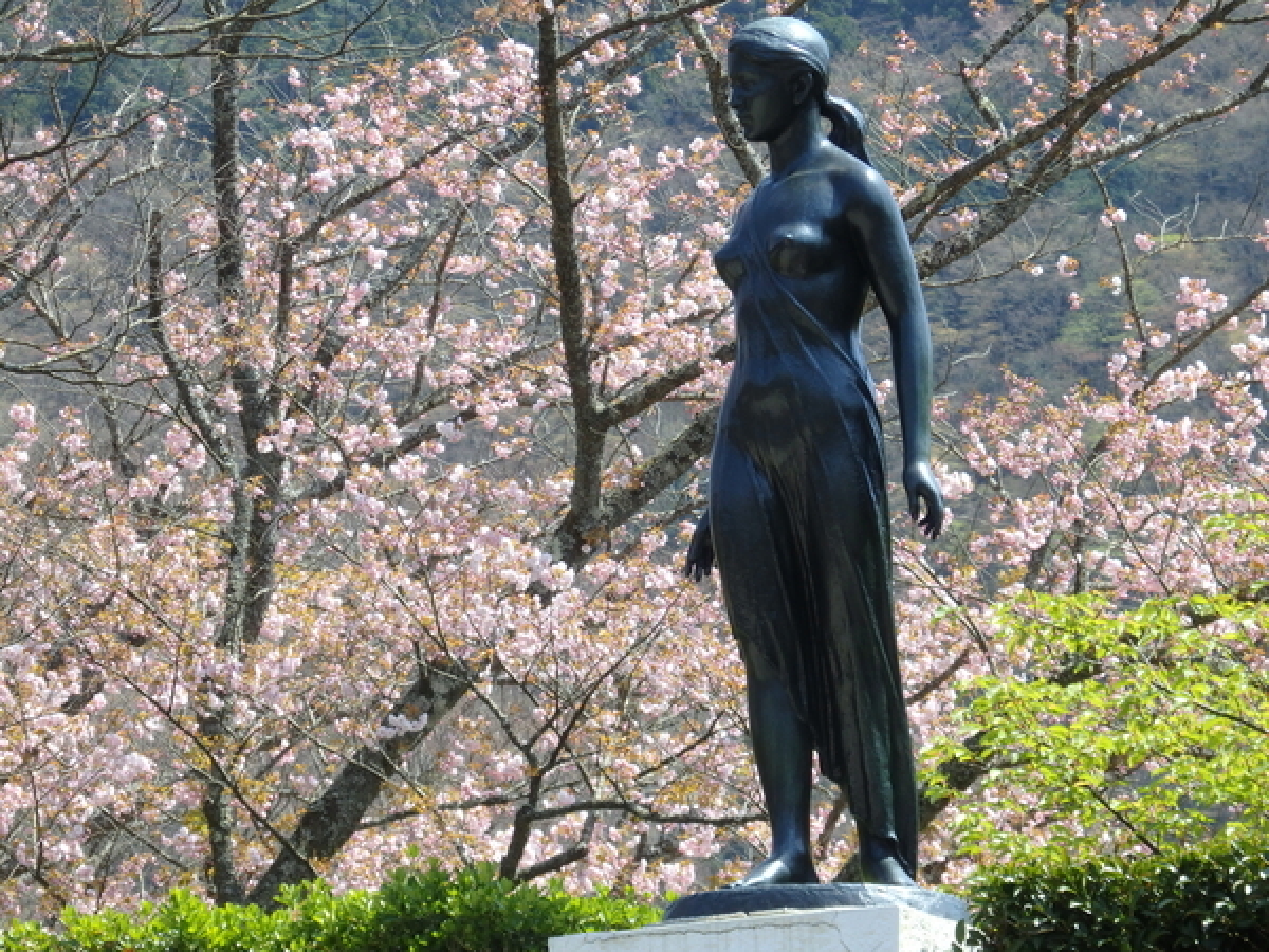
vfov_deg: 6.0
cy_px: 476
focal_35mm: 248
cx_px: 634
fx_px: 9092
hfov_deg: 8.0
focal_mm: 44.4
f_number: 6.2
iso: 160
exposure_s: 1/250
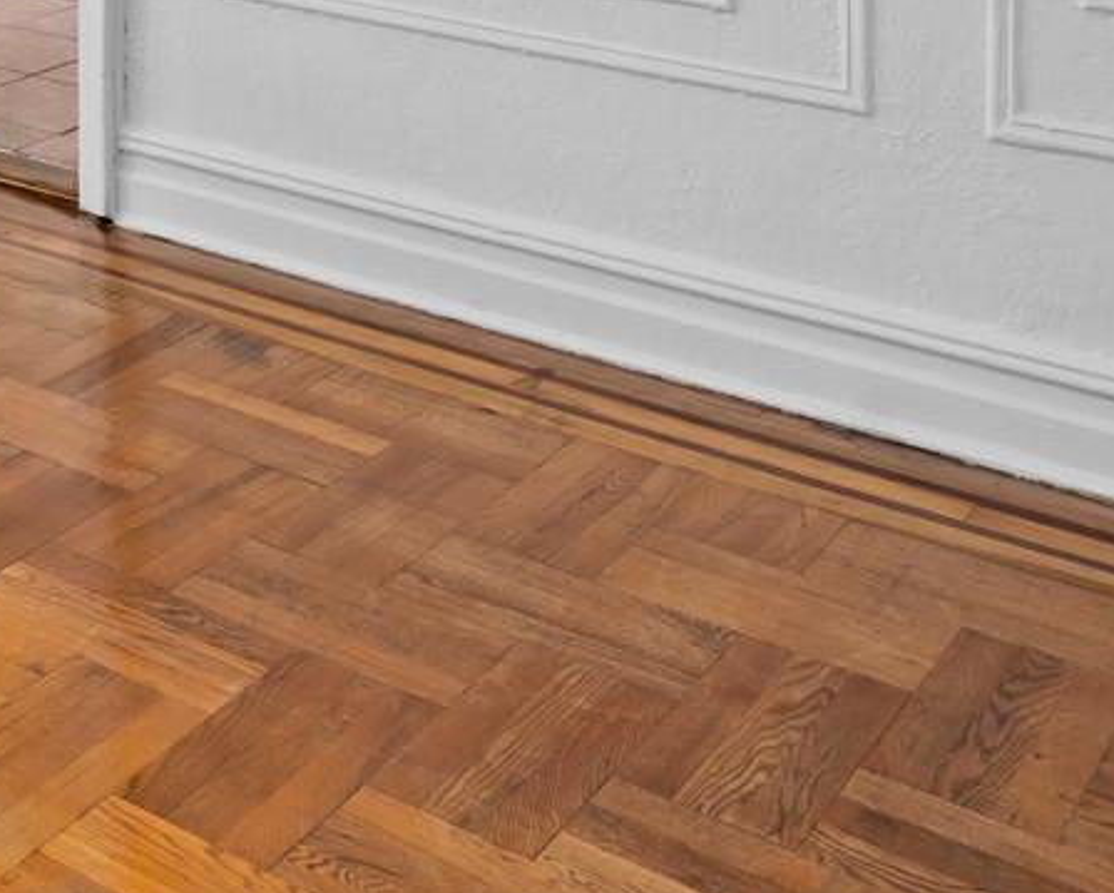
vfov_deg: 21.4
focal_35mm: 60
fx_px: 1979
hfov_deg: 28.5
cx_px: -114
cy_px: -442
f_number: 10
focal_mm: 14
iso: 320
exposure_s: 1/8
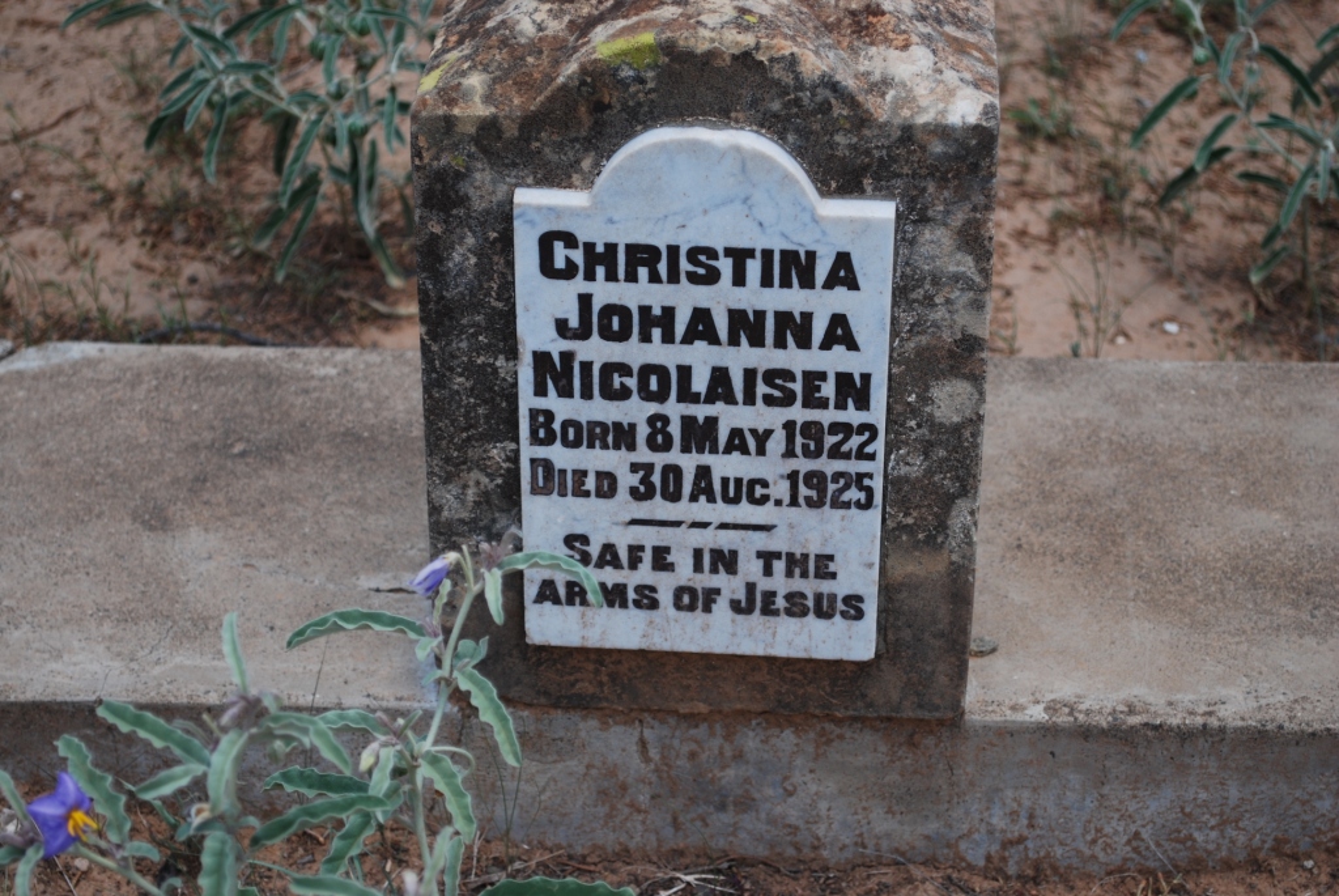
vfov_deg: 16.6
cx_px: 670
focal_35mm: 82
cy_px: 448
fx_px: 3072
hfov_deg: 24.6
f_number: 5.6
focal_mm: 55
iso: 100
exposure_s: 1/125
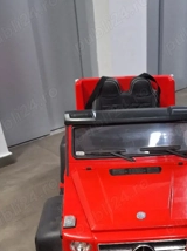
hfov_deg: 33.0
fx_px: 310
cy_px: 221
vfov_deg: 40.9
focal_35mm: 43
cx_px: 134
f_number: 1.8
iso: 250
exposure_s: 1/25
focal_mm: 5.54
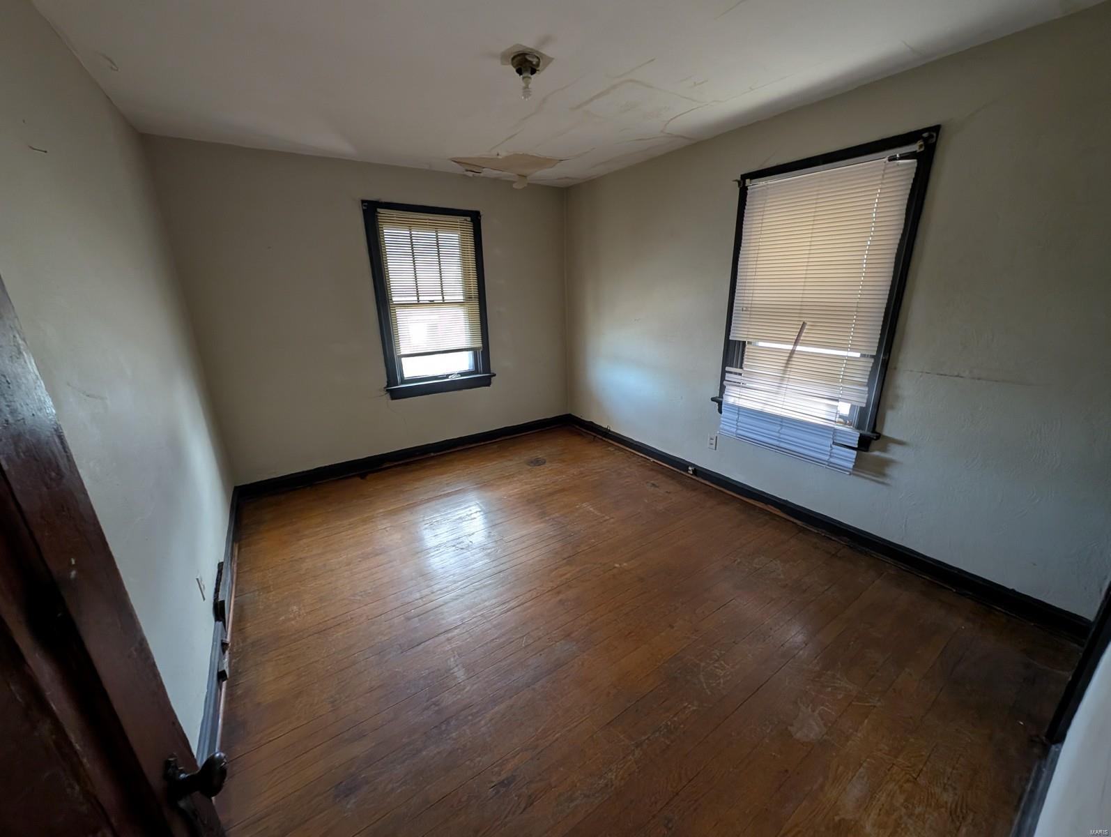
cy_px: 418
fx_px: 386
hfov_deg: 110.5
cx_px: 556
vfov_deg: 94.6
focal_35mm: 12
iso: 144
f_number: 1.95
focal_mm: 2.23
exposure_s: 1/31.7
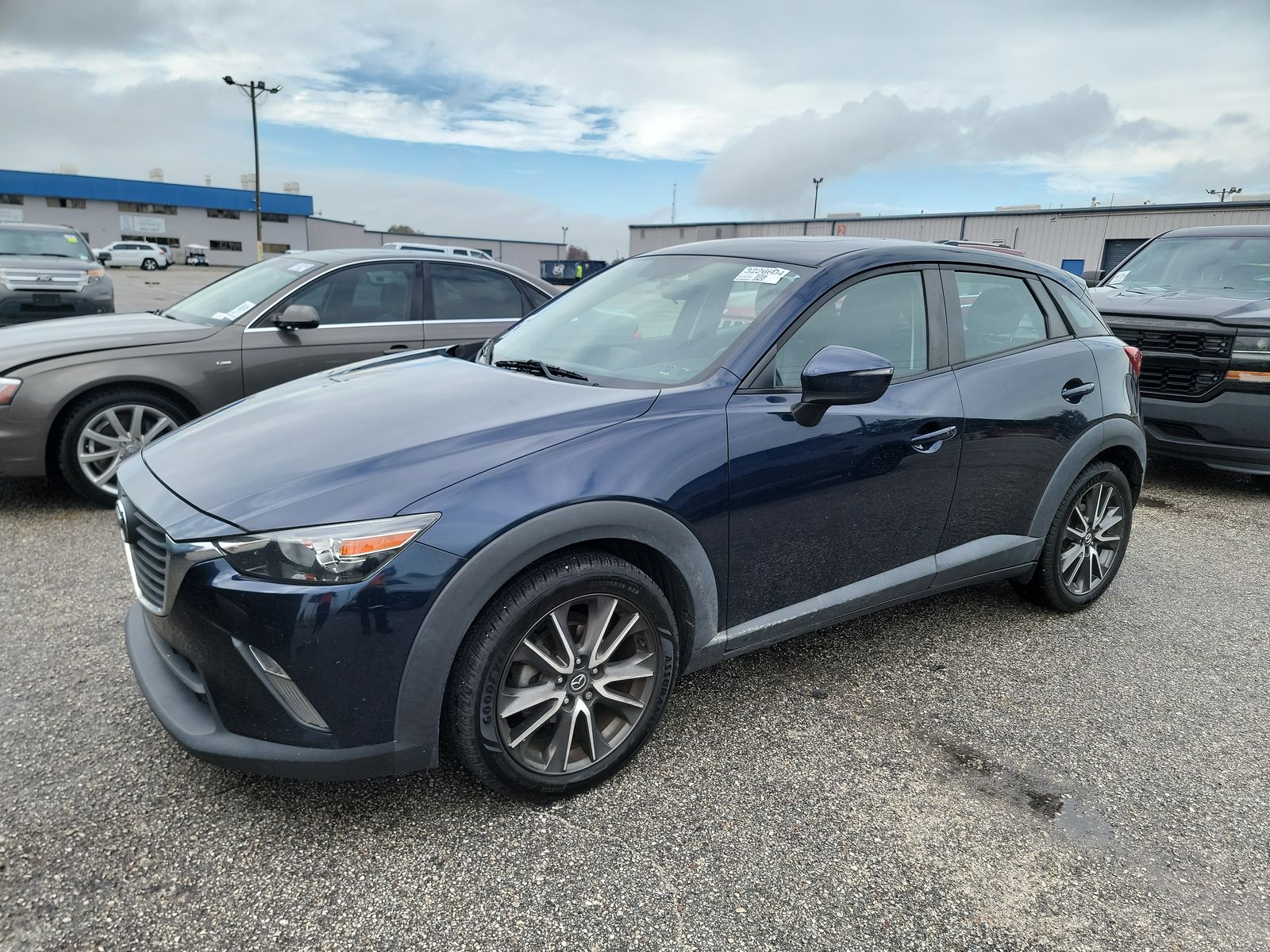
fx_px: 881
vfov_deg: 56.8
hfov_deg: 71.6
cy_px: 476
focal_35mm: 24
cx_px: 635
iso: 50
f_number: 1.8
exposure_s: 1/487
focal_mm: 6.7
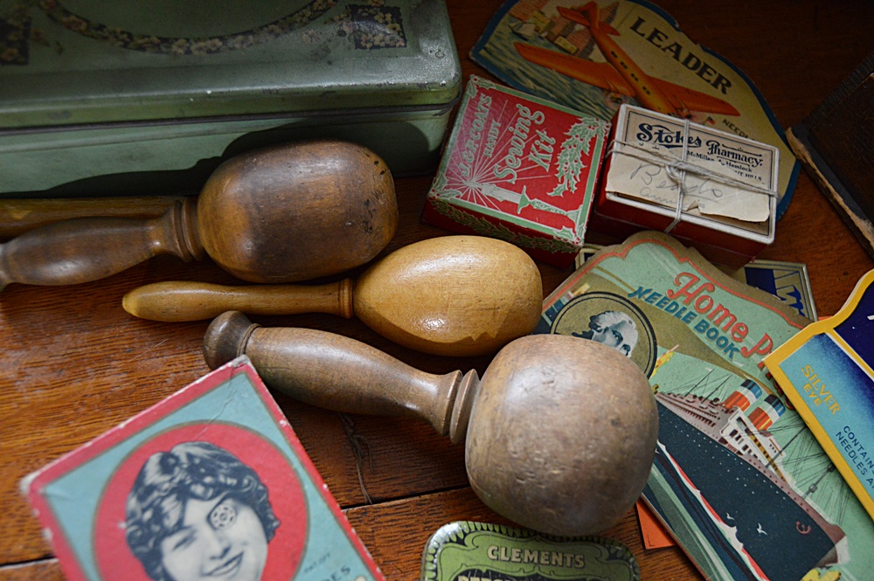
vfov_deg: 43.5
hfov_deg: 62.0
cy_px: 290
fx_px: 728
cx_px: 437
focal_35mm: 30
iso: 1400
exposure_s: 1/60
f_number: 3.5
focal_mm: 20
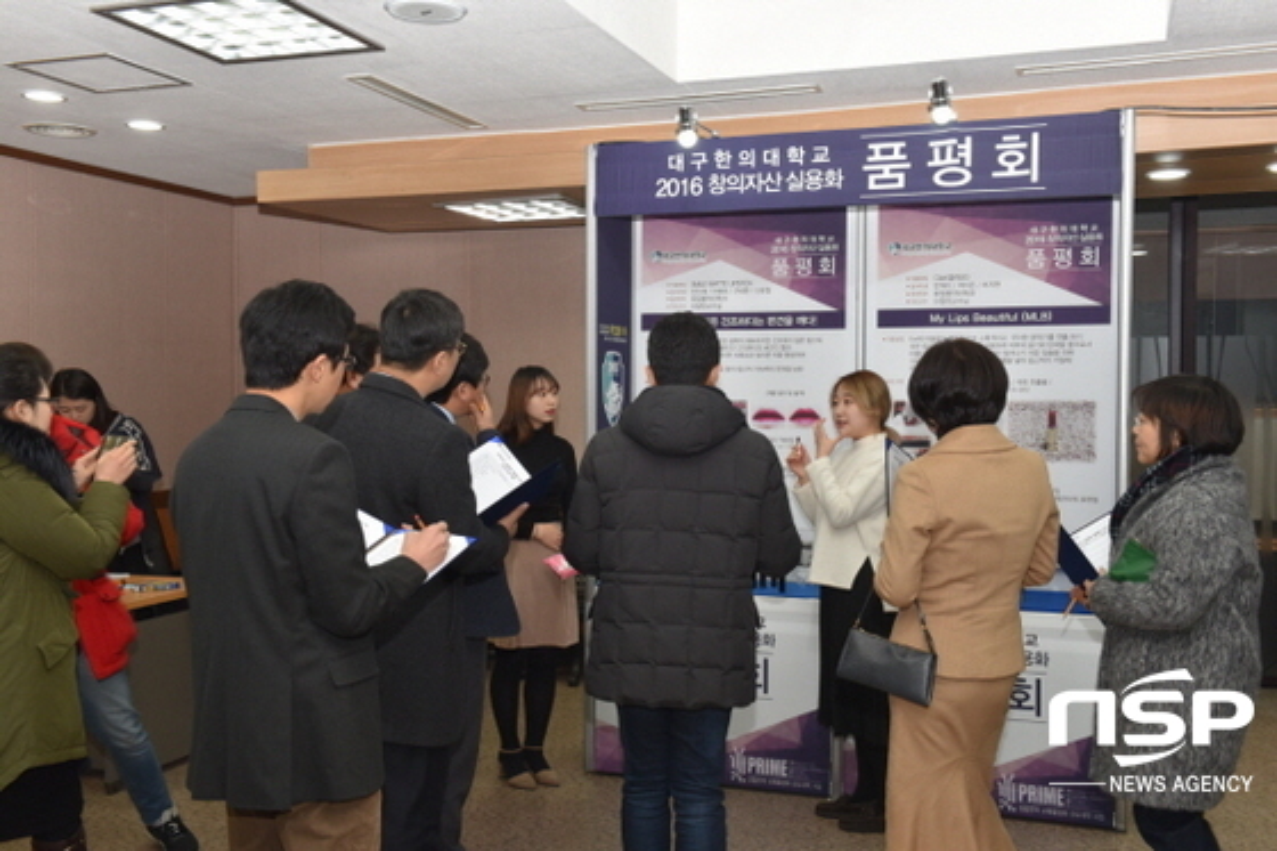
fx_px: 1347
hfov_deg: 50.7
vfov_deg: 35.0
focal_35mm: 38
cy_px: 426
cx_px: 638
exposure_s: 1/60
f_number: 6.3
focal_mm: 38
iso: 640
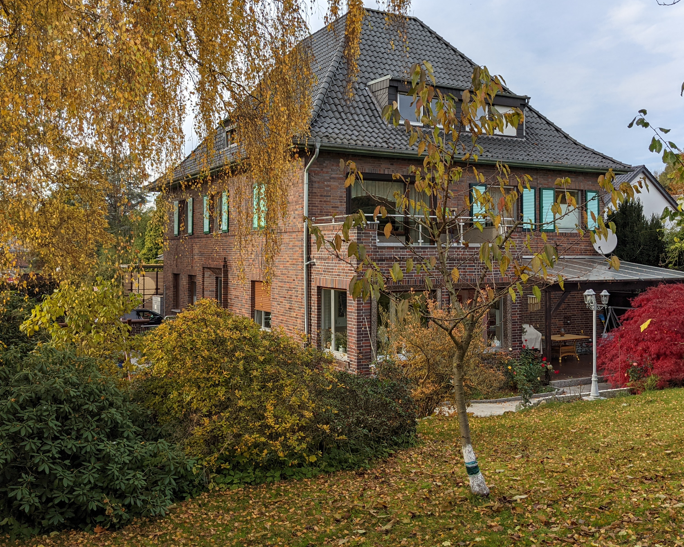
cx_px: 379
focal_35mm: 35
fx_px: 709
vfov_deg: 42.1
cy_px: 225
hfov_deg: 51.4
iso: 60
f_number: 1.73
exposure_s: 1/1462
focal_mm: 4.38
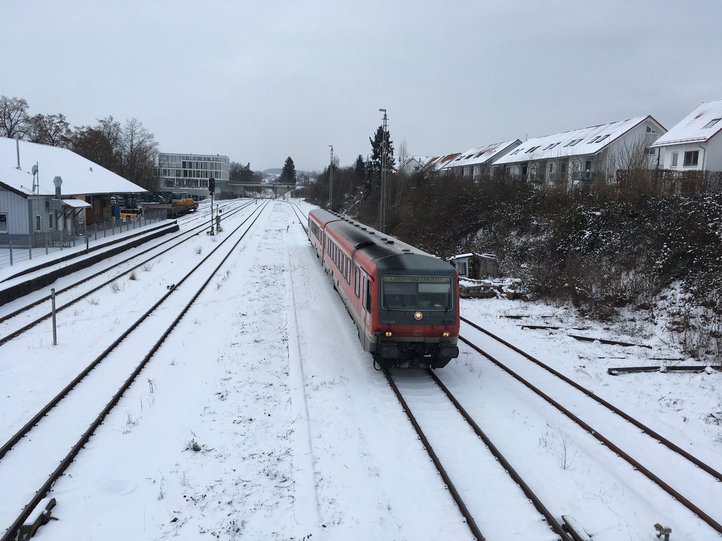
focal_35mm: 29
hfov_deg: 61.7
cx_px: 361
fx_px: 605
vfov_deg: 48.2
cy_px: 270
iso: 25
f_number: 2.2
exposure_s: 1/1425
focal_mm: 4.15
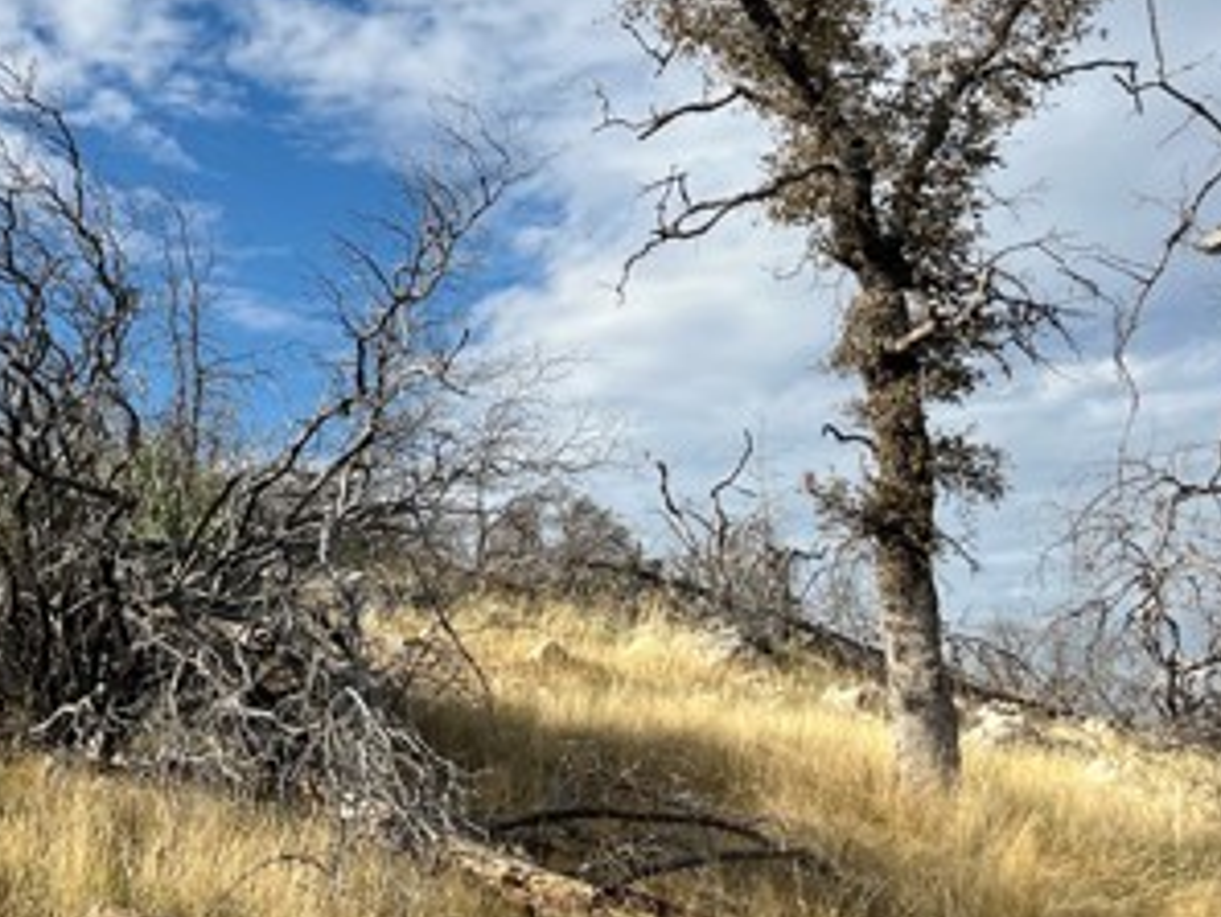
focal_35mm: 56
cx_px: 263
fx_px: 1976
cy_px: 341
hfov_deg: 33.4
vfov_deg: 26.0
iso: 50
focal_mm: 5.1
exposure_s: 1/4149
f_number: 1.6
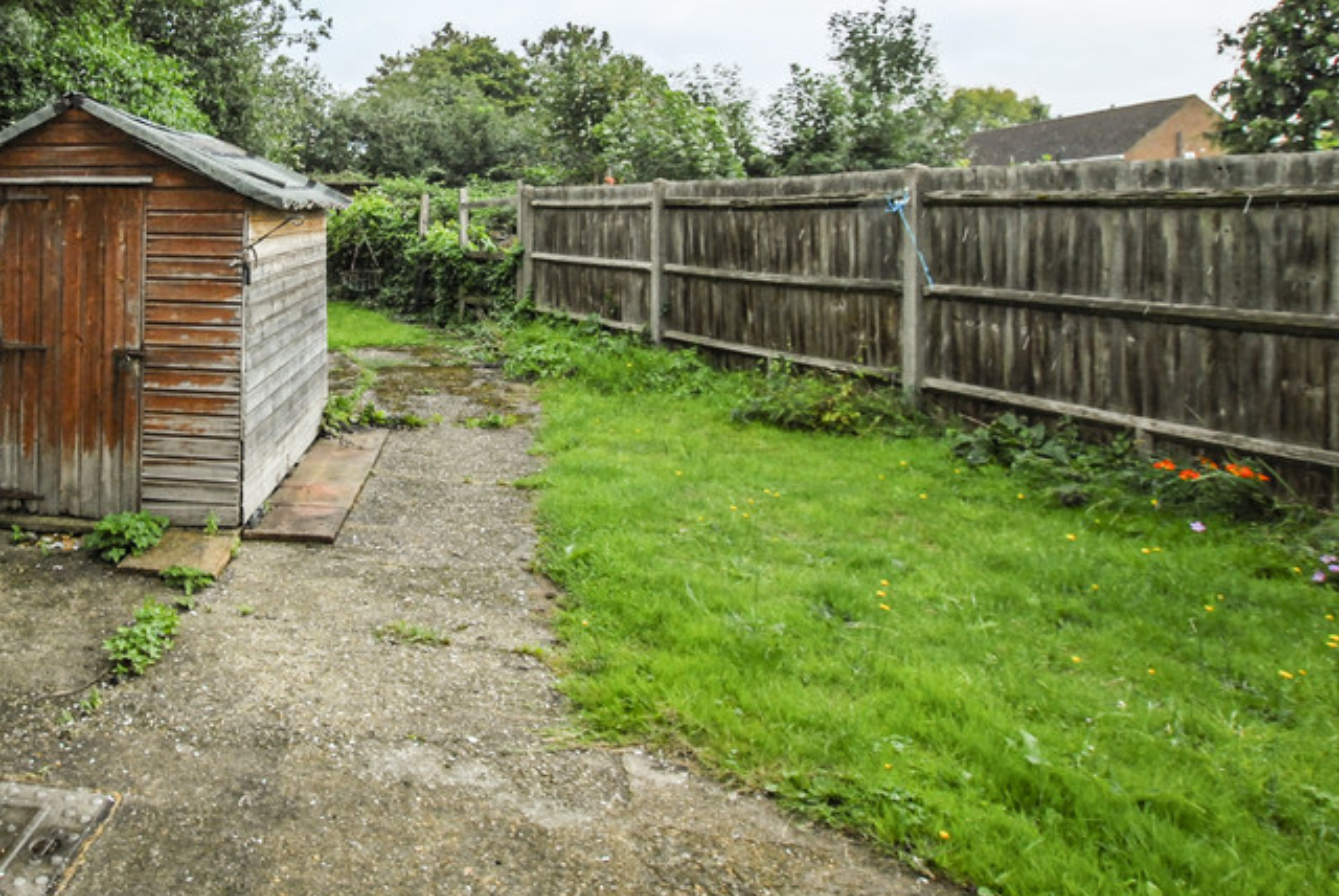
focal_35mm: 24
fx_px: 893
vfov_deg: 51.1
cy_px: 229
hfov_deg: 69.2
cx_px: 345
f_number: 6.3
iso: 400
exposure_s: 1/400
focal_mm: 10
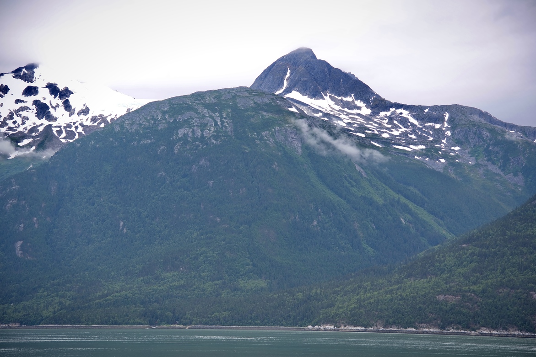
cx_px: 271
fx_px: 1221
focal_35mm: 82
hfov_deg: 24.8
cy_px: 185
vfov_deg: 16.7
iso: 100
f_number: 4.5
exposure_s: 1/160
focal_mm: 75
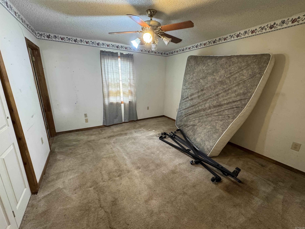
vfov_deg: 85.7
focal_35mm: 14
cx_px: 152
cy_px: 114
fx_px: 123
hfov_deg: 102.1
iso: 400
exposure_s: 1/60
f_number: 2.2
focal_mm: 2.22
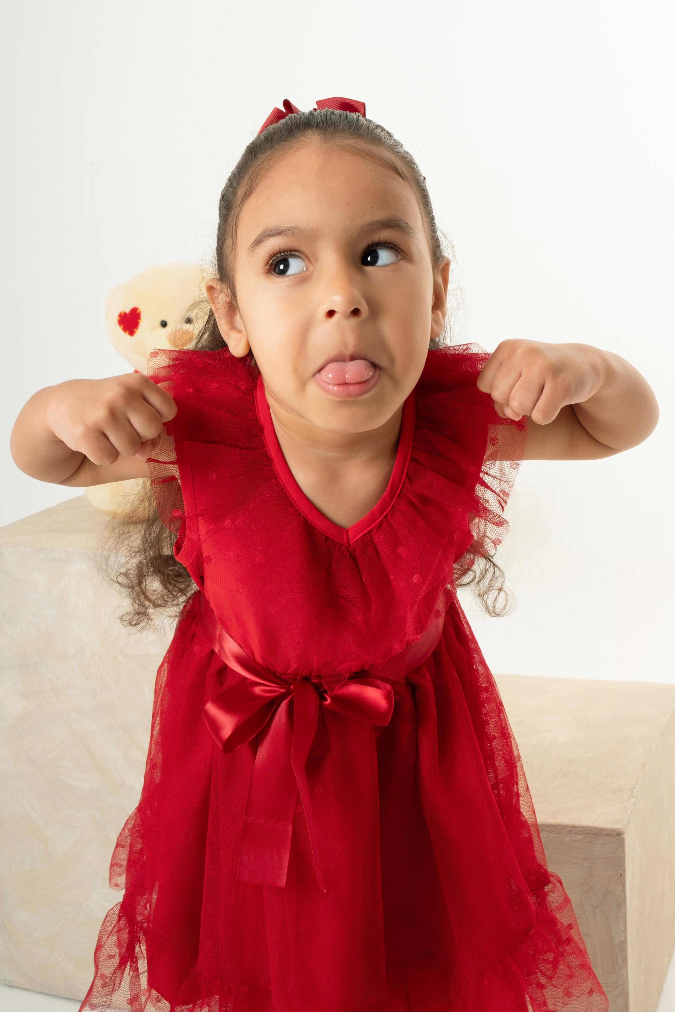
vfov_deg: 54.4
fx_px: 984
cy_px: 515
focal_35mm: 35
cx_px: 337
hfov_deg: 37.9
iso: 160
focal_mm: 22.7
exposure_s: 1/125
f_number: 9
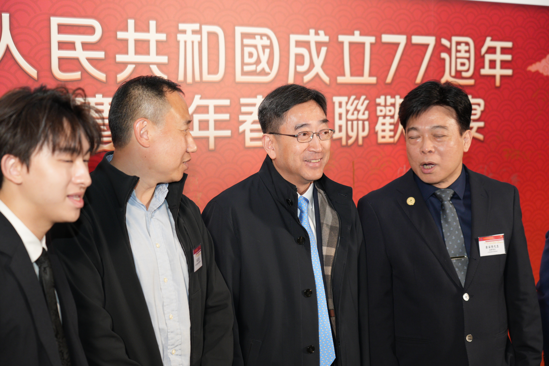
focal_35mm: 67
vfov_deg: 20.3
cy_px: 183
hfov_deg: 30.1
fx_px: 1022
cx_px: 274
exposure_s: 1/200
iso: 2000
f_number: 4
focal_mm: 67
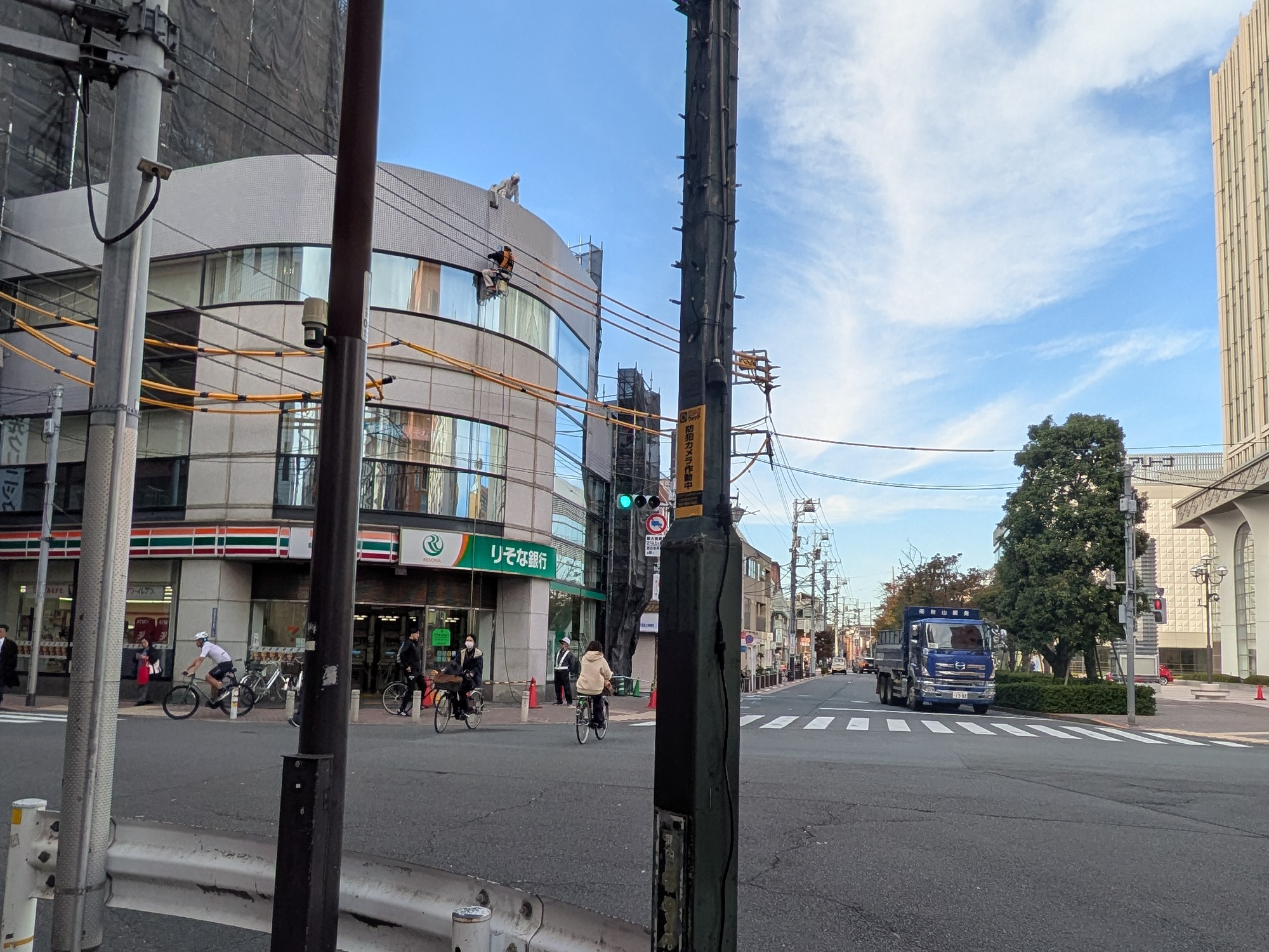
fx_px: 1026
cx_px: 647
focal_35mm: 28
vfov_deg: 49.5
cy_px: 555
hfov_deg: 63.4
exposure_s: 1/621
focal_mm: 1.83
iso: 50
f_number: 2.2
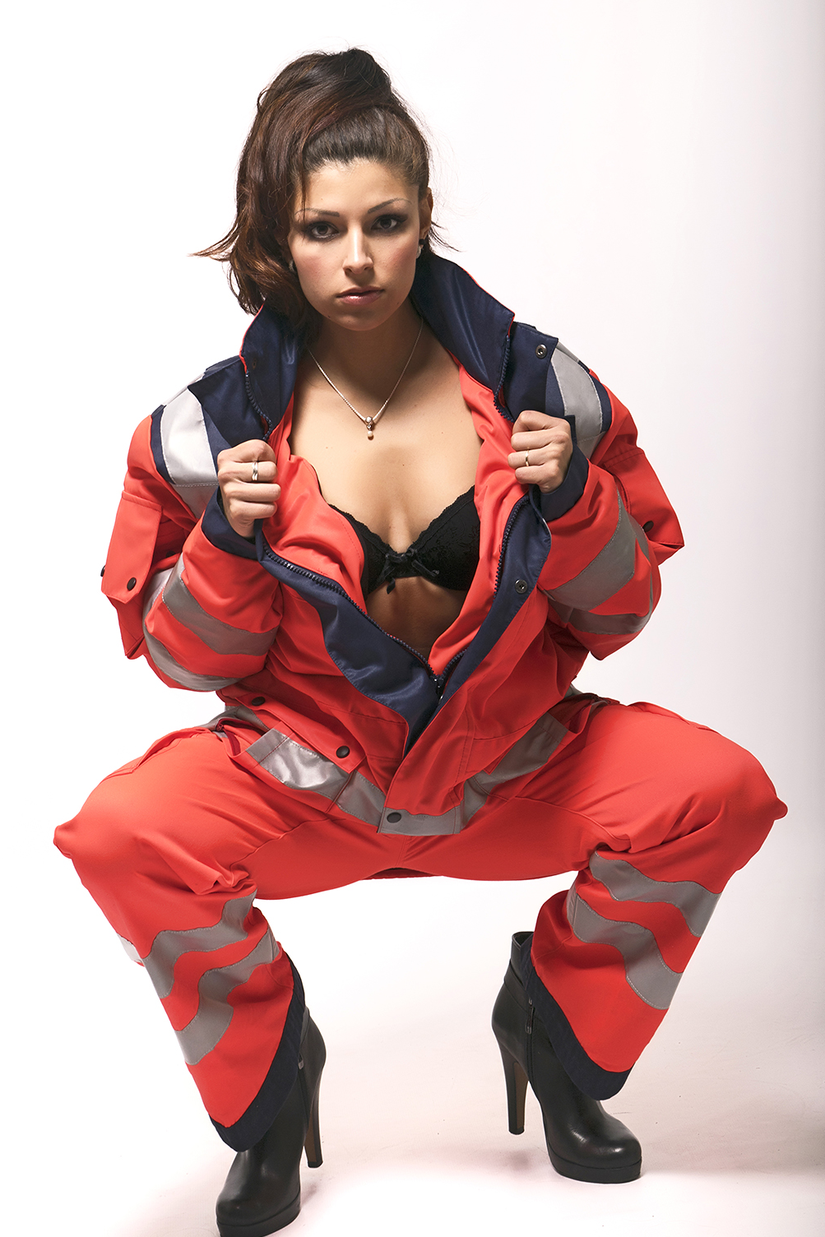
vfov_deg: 24.5
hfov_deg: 16.5
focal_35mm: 83
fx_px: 2852
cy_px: 628
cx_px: 423
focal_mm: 52
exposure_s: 1/200
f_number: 11
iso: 100
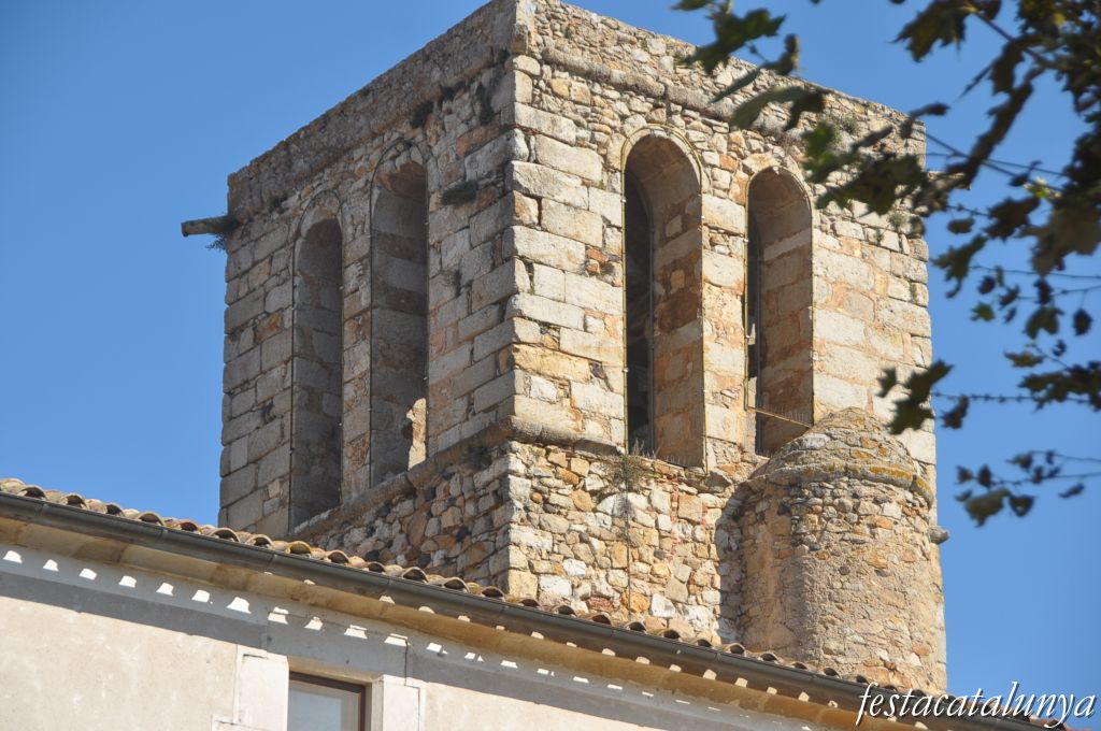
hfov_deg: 15.2
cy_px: 366
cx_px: 550
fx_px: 4123
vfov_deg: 10.1
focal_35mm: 135
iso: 200
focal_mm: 90
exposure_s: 1/640
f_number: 6.3
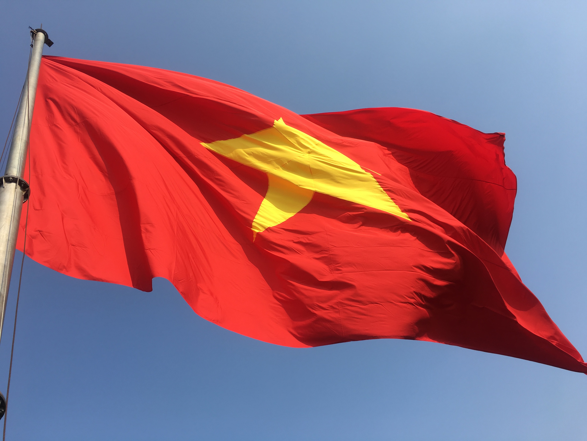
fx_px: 492
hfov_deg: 61.7
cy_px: 220
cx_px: 294
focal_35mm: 29
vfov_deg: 48.2
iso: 25
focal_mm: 4.15
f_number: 2.2
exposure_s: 1/1068
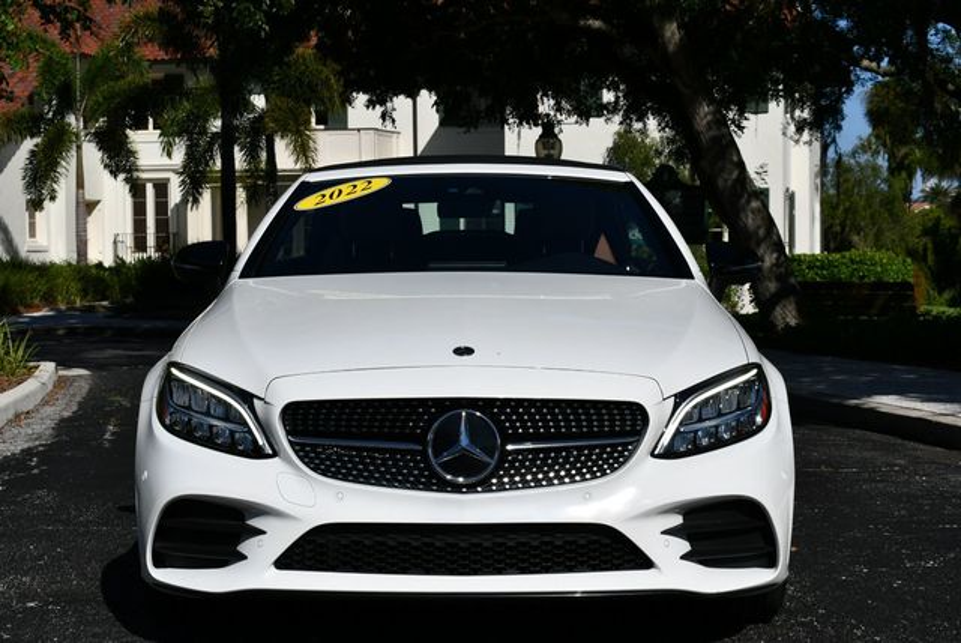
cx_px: 480
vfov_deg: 18.0
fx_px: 2031
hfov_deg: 26.6
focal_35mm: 76
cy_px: 322
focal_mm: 38
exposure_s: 1/500
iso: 100
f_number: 11
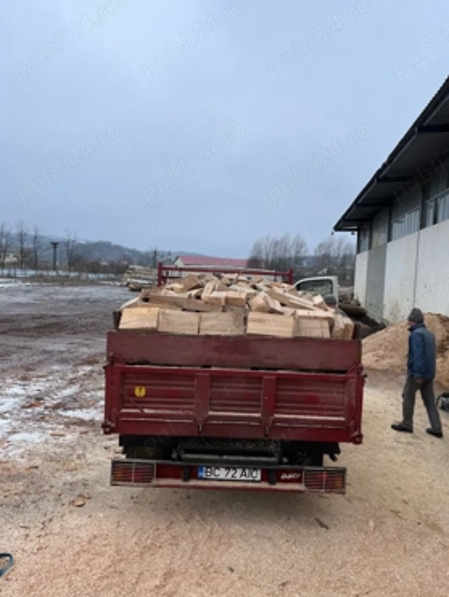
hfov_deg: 49.8
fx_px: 483
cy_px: 307
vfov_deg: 63.4
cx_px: 225
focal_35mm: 28
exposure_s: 1/1075
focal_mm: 5.1
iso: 50
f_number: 1.6
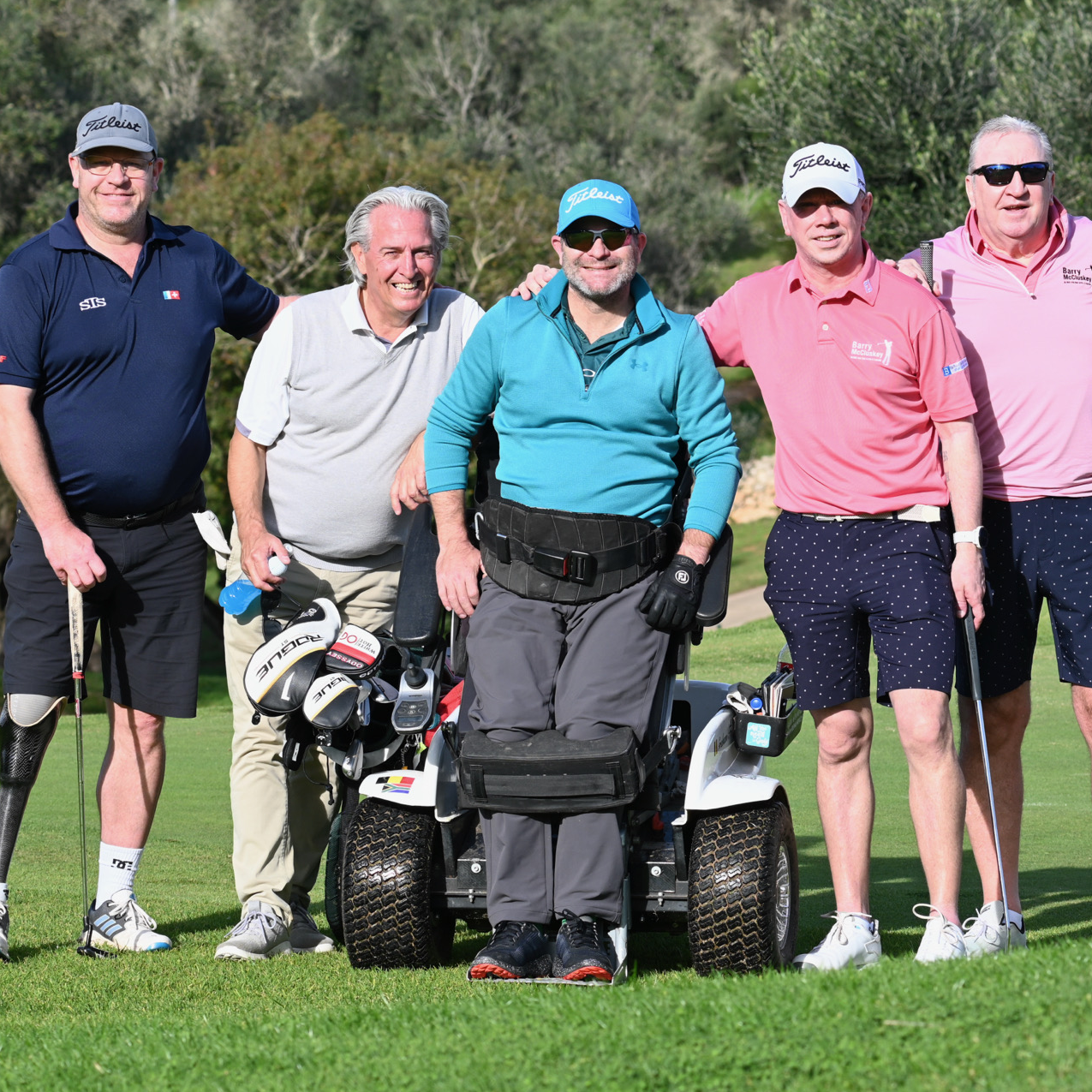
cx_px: 668
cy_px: 546
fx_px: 6853
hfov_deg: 9.1
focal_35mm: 192
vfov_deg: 9.1
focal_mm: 100
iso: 100
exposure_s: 1/320
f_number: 6.3
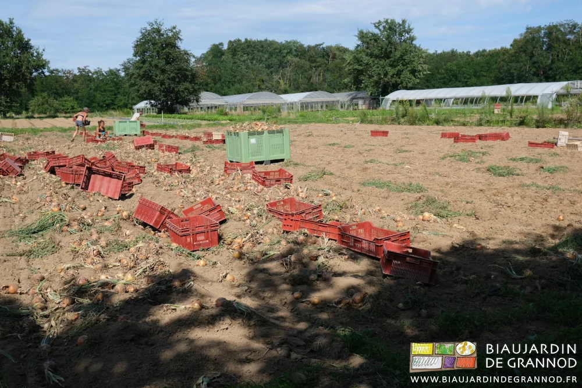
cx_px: 291
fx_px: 582
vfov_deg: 36.9
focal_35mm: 36
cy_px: 194
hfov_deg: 53.1
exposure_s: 1/600
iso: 320
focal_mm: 24.3
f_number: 8
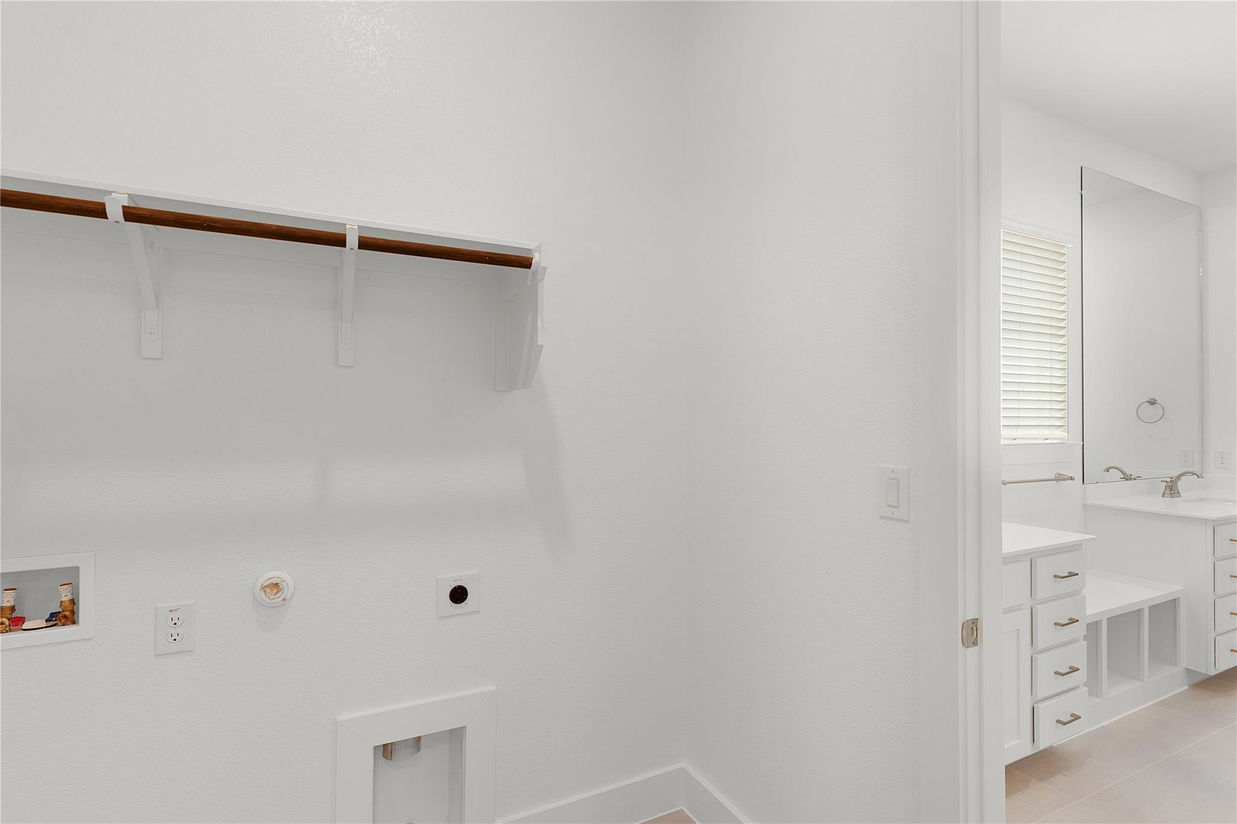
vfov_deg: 70.4
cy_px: 412
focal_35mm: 17
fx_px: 584
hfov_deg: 93.3
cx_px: 618
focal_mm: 17
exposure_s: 1/1.25
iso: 100
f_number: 9
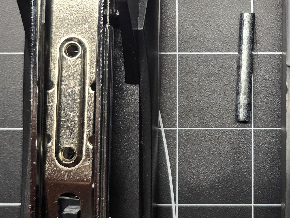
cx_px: 240
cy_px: 79
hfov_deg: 26.8
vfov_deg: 20.7
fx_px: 595
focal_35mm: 71
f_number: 1.7
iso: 250
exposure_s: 1/120
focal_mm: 6.3
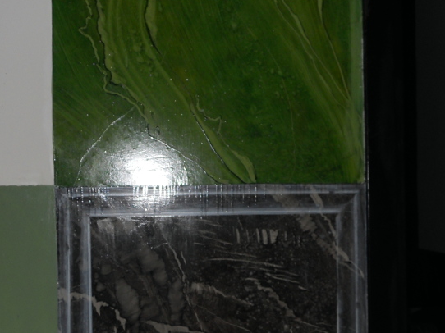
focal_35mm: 62
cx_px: 171
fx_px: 797
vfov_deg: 23.6
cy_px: 193
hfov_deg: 31.1
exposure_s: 1/25
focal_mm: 5
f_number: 2.7
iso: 80
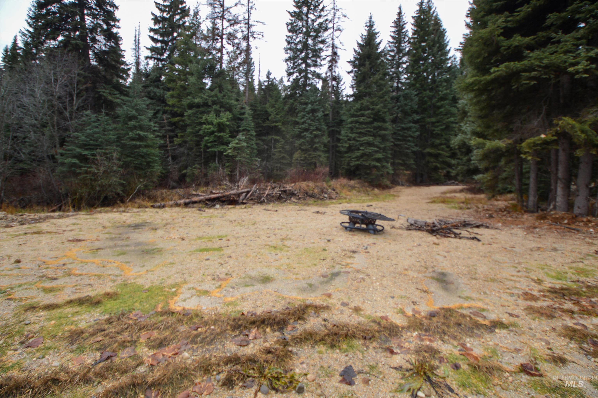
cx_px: 299
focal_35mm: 15
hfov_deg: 100.4
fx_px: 249
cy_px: 199
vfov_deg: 77.2
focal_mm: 10
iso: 110
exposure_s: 1/125
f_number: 4
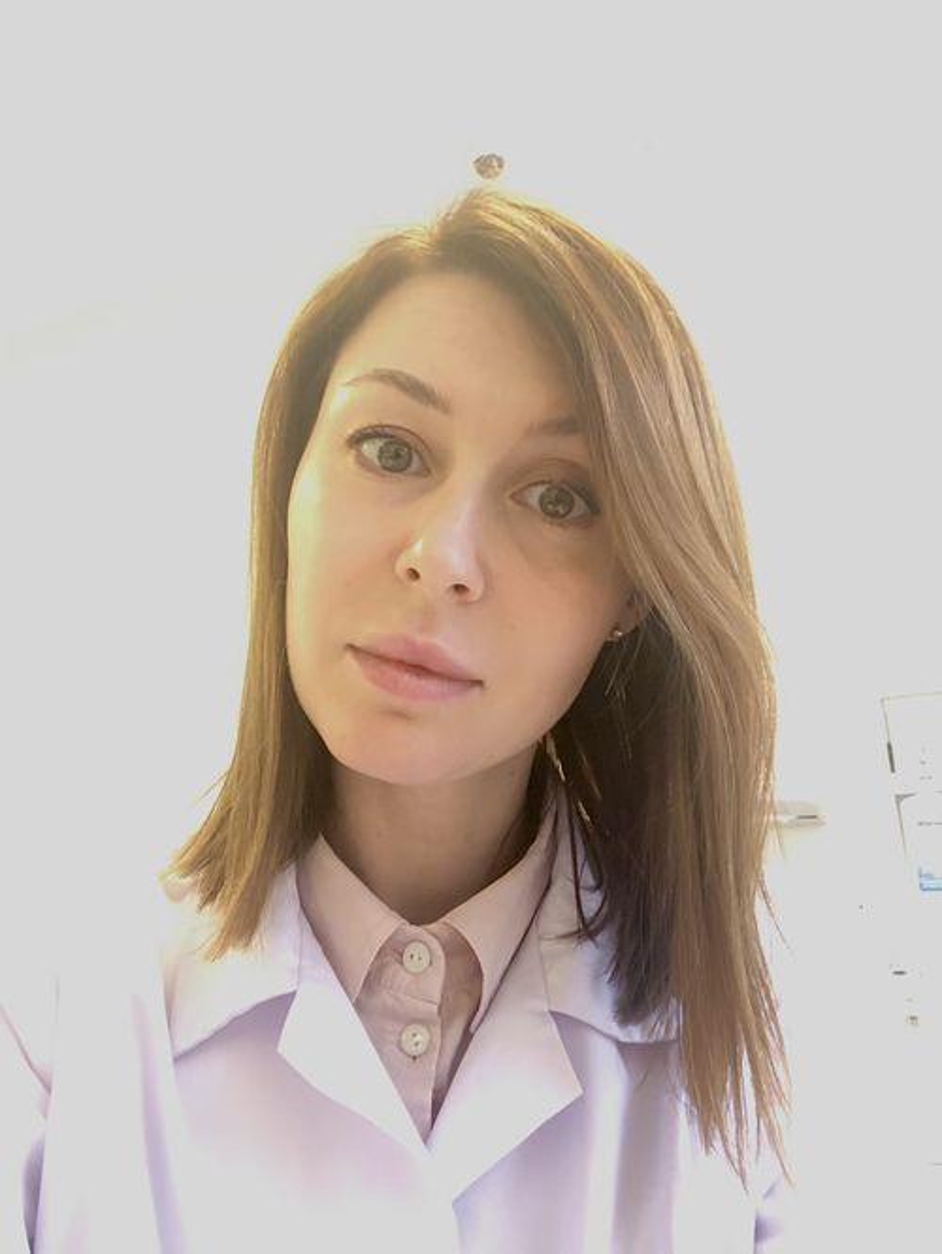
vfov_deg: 56.8
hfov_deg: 44.2
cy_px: 627
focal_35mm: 32
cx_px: 471
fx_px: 1160
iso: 125
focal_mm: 2.87
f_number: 2.2
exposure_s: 1/33
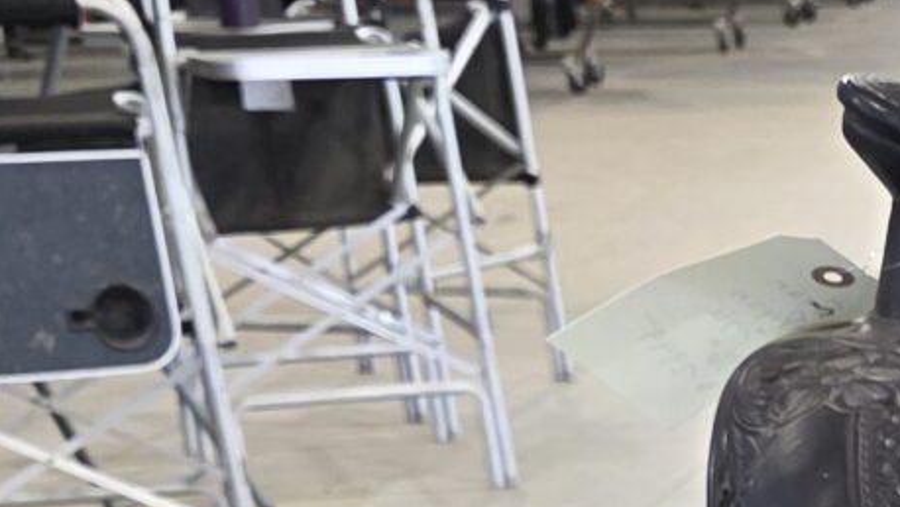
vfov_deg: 7.5
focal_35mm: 140
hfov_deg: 14.1
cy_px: 1598
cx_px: 1442
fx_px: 3342
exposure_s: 1/120
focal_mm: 6.3
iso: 400
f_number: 1.7
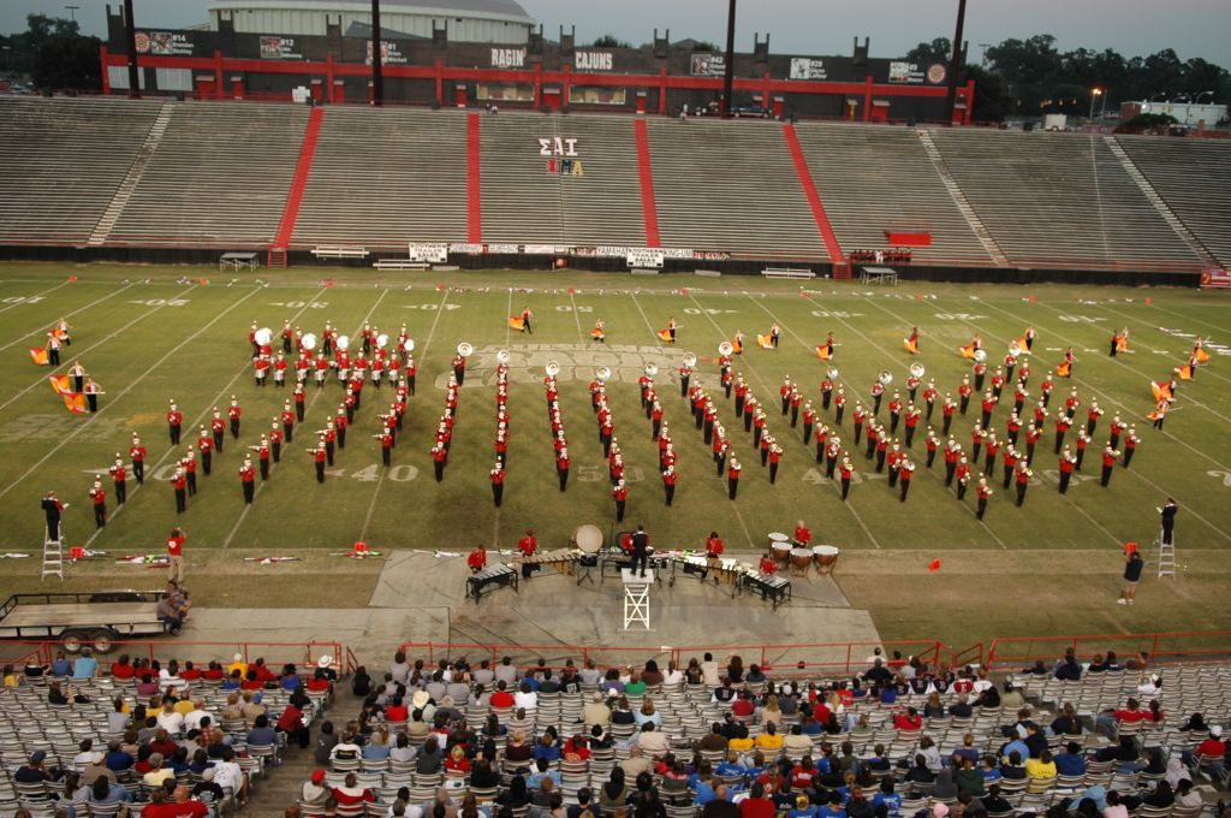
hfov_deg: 57.3
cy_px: 409
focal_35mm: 33
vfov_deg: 39.9
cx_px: 616
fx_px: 1127
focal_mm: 22
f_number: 3.2
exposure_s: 1/60
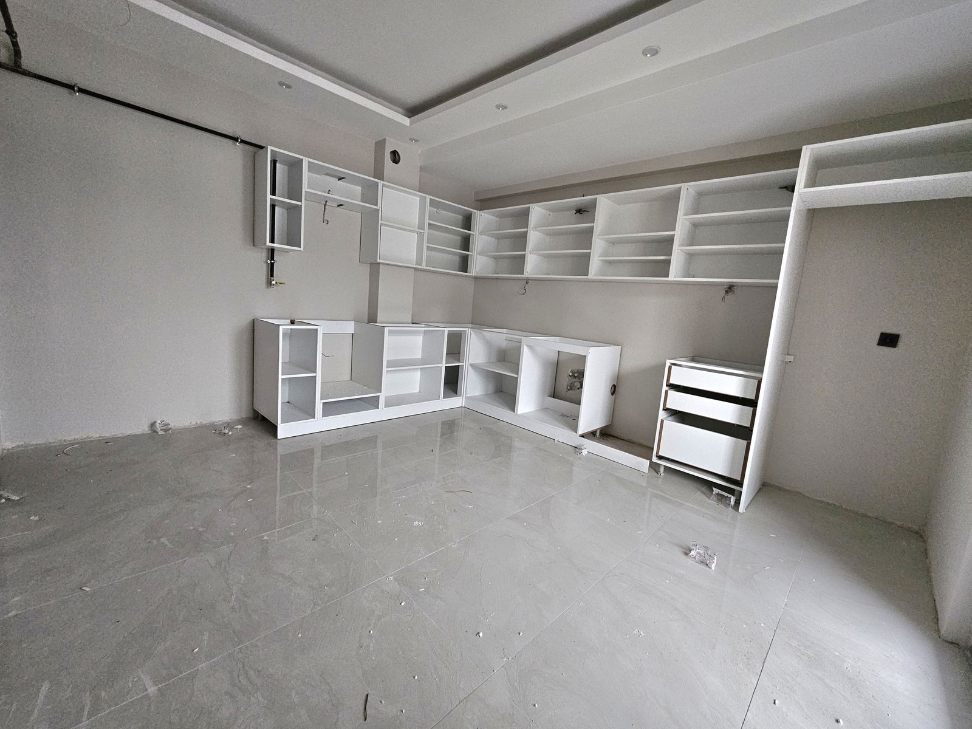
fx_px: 365
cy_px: 364
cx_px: 486
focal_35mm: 13
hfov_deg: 106.2
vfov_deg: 89.9
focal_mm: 2.2
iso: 640
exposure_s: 1/24
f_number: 2.2
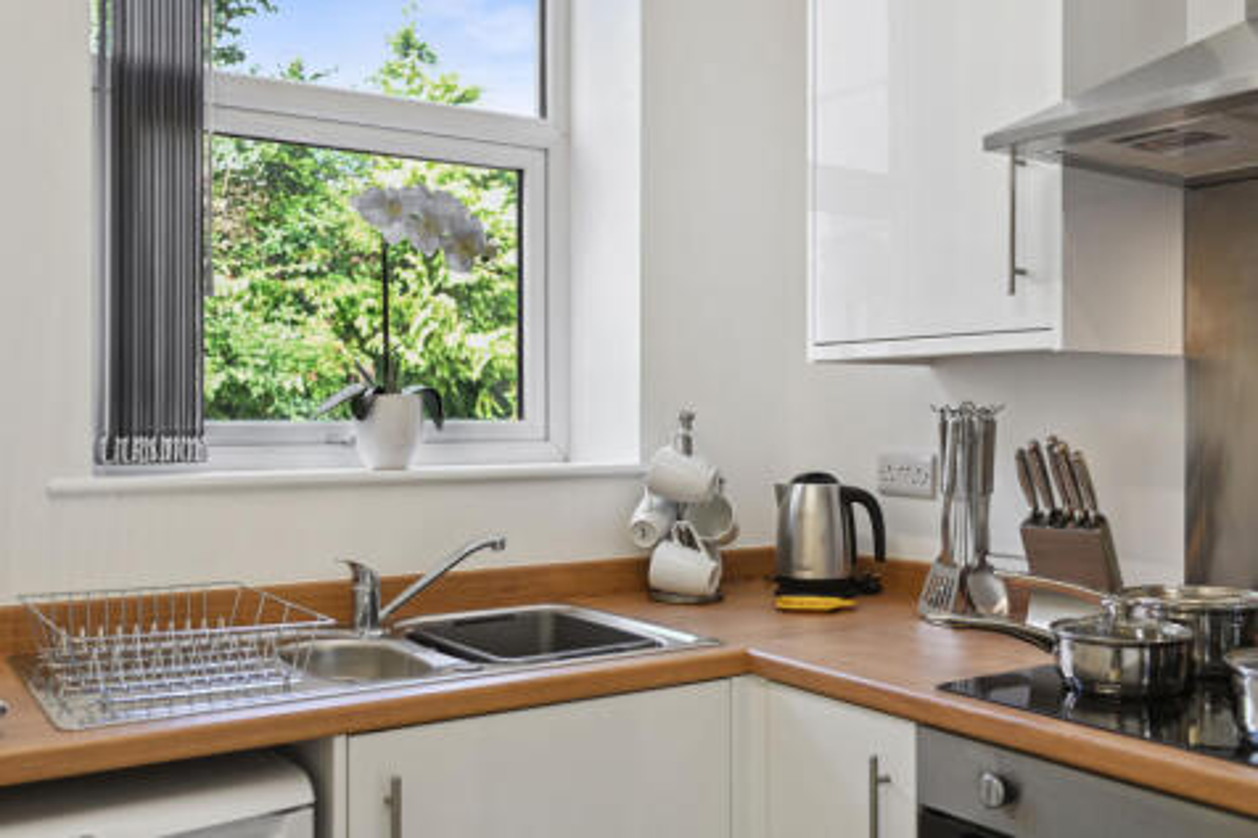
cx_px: 629
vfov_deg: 37.8
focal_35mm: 35
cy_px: 419
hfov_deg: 54.5
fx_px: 1223
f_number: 4.5
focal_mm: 35
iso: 100
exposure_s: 1/50
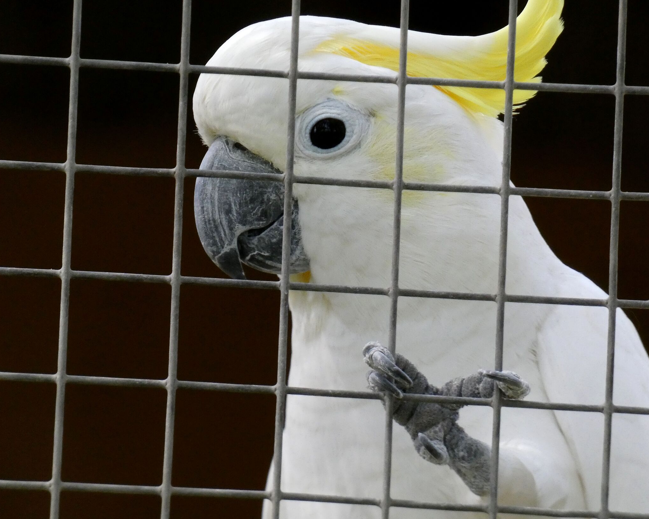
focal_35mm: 842
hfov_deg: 2.3
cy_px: 236
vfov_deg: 1.8
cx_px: 376
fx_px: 16173
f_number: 5.6
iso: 800
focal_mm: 132.1
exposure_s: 1/400
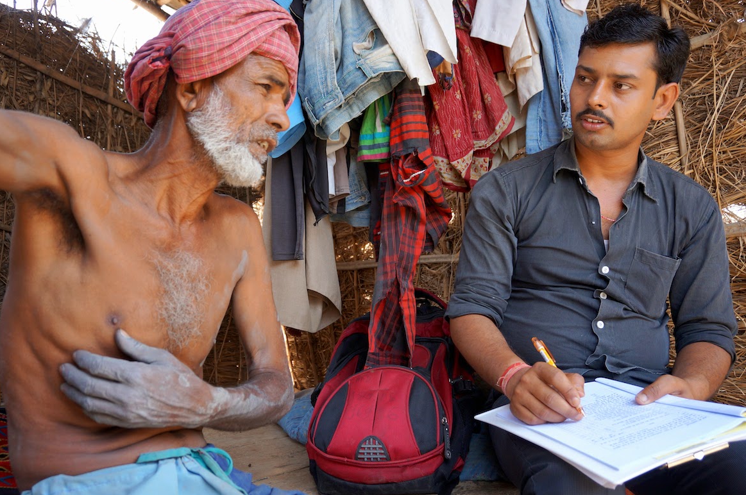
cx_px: 363
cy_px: 249
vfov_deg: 40.4
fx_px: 673
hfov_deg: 58.0
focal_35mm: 33
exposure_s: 1/160
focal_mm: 21
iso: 320
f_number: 4
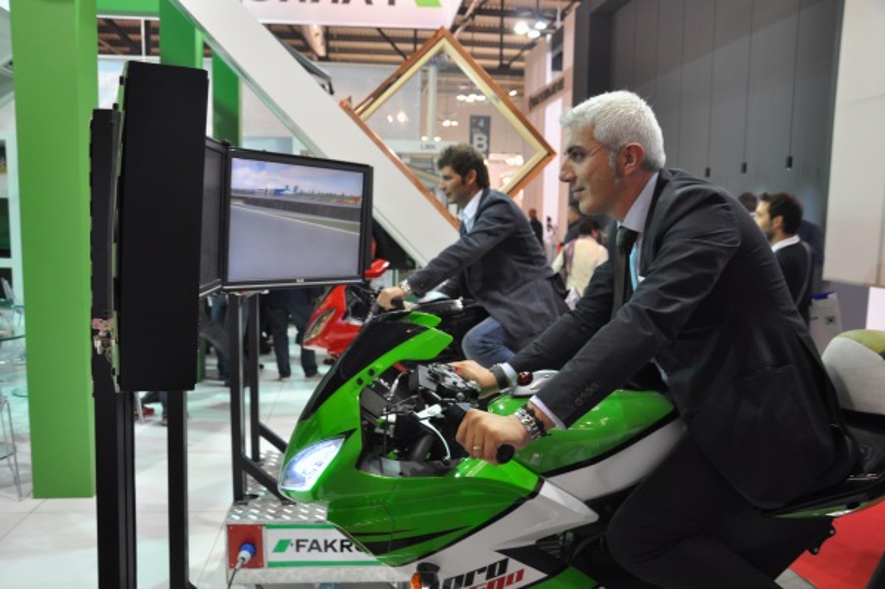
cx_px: 442
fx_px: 774
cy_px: 294
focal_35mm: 32
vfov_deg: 41.6
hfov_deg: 59.5
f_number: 5.6
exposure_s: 1/30
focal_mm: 21
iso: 400
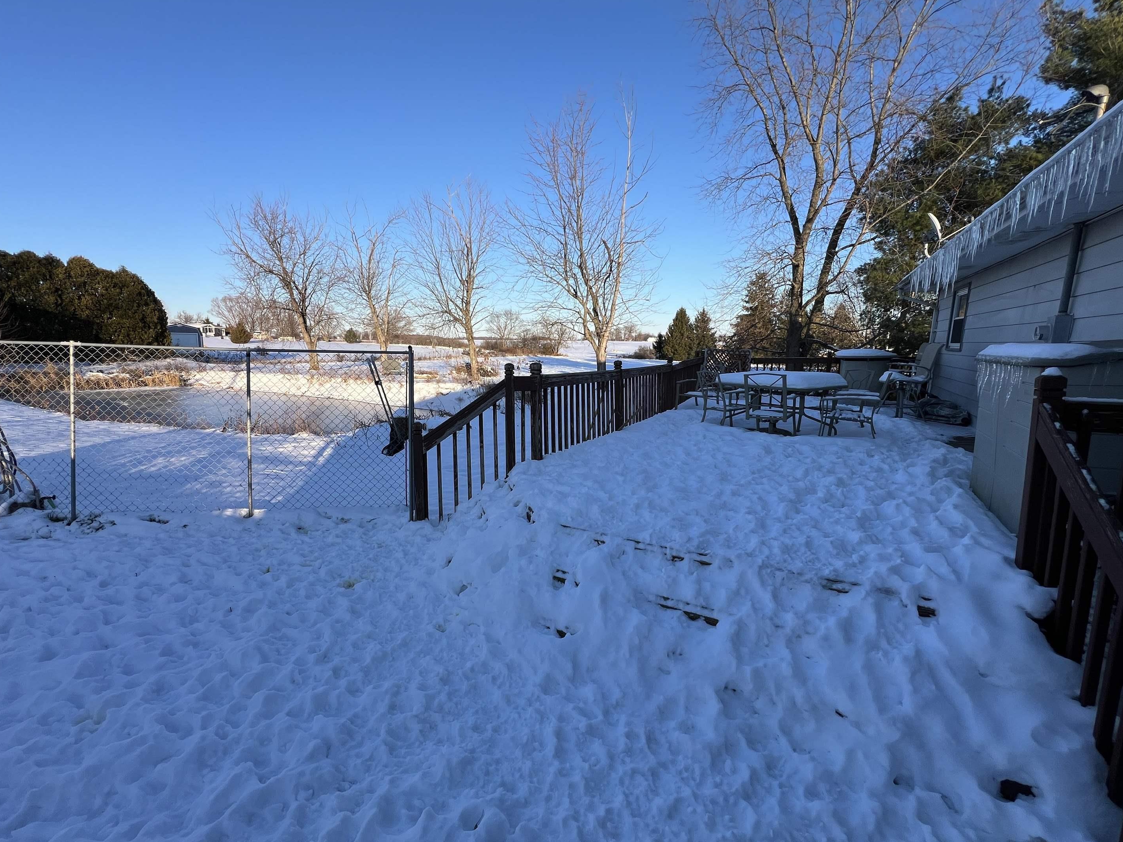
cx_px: 537
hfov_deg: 102.0
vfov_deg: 85.7
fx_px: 454
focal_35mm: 14
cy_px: 424
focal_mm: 1.57
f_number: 1.8
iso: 32
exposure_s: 1/1193
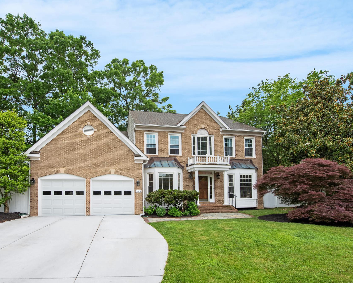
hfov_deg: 92.8
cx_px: 159
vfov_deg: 80.4
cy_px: 142
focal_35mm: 16
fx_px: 167
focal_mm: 14
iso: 200
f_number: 8
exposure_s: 1/30
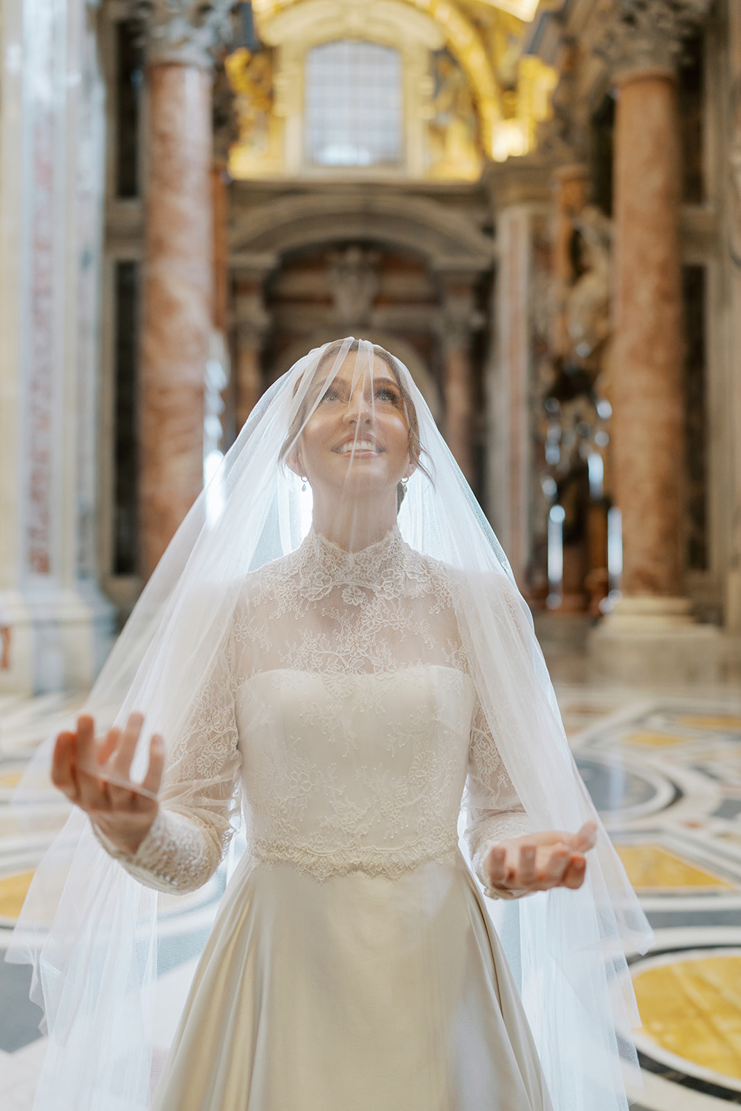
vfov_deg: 54.4
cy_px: 556
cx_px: 370
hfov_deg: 37.9
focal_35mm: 35
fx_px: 1080
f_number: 1.8
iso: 2000
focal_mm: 35
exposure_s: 1/200
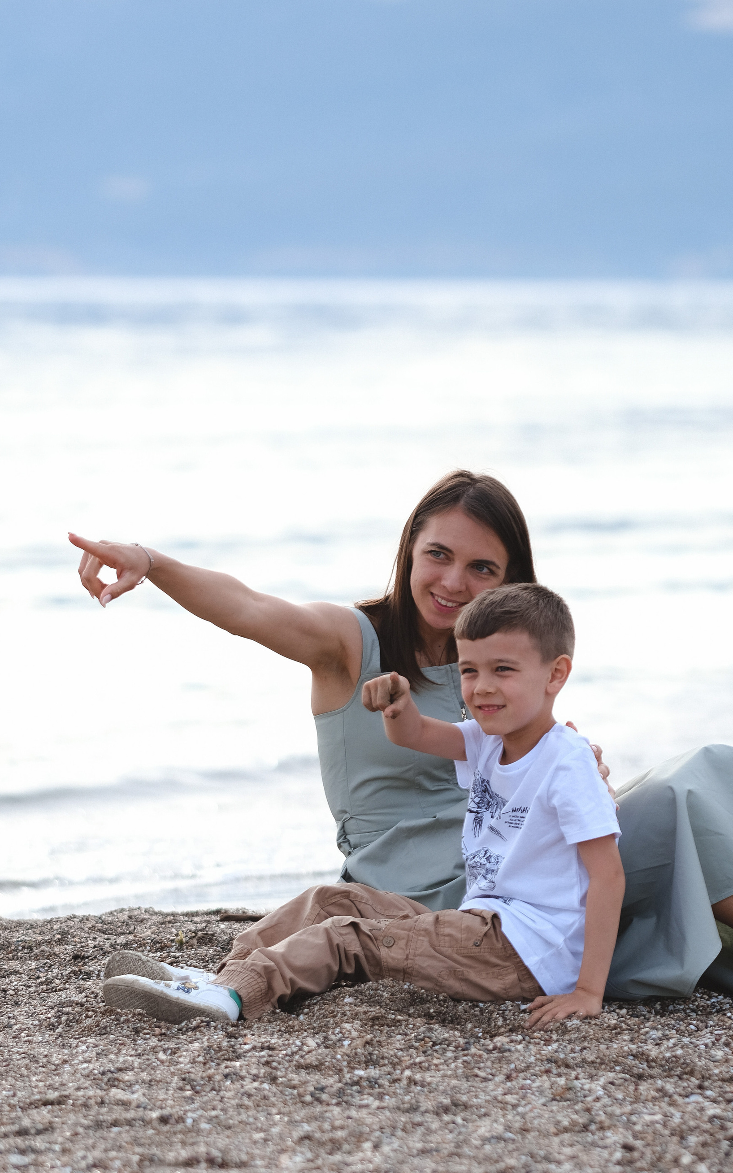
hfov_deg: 6.5
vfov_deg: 10.4
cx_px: 464
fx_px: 6456
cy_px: 737
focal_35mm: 202
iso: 160
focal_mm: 90
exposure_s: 1/1250
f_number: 2
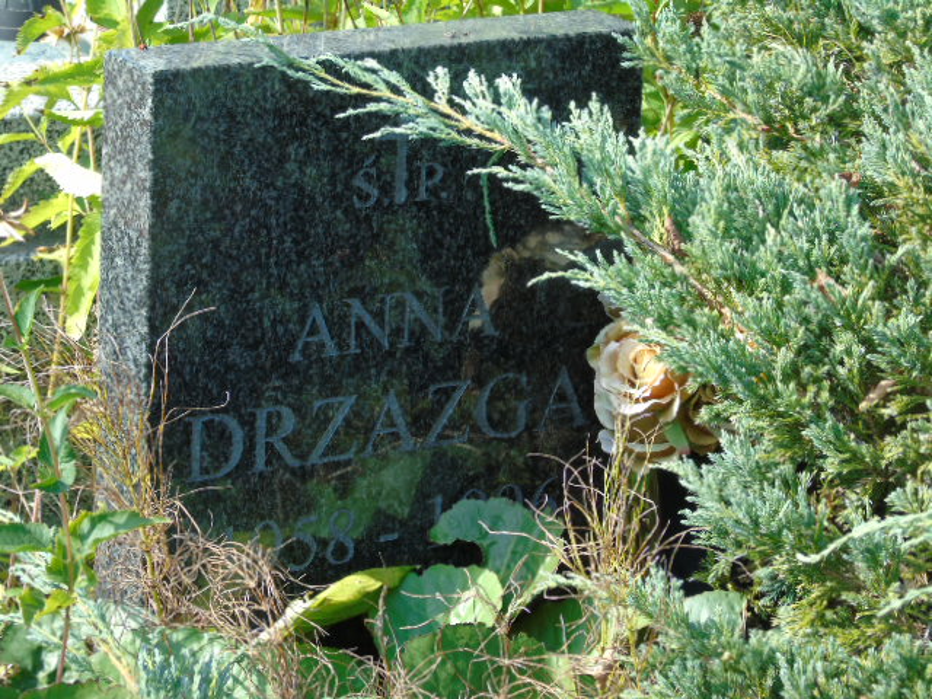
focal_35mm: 142
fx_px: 3823
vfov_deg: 10.4
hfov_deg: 13.9
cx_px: 466
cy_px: 350
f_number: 4.7
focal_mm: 25
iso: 100
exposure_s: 1/125
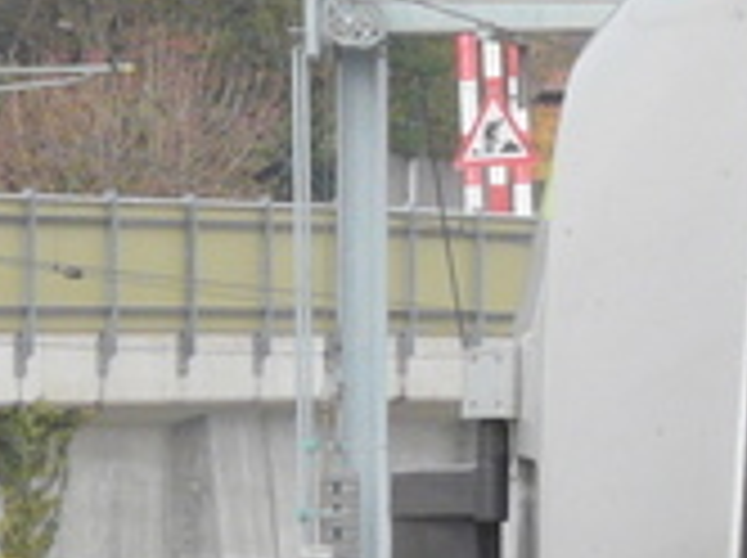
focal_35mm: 555
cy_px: 936
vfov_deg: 2.7
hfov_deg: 3.5
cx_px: 1462
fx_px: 11959
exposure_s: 1/200
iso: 100
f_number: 4
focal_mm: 15.1
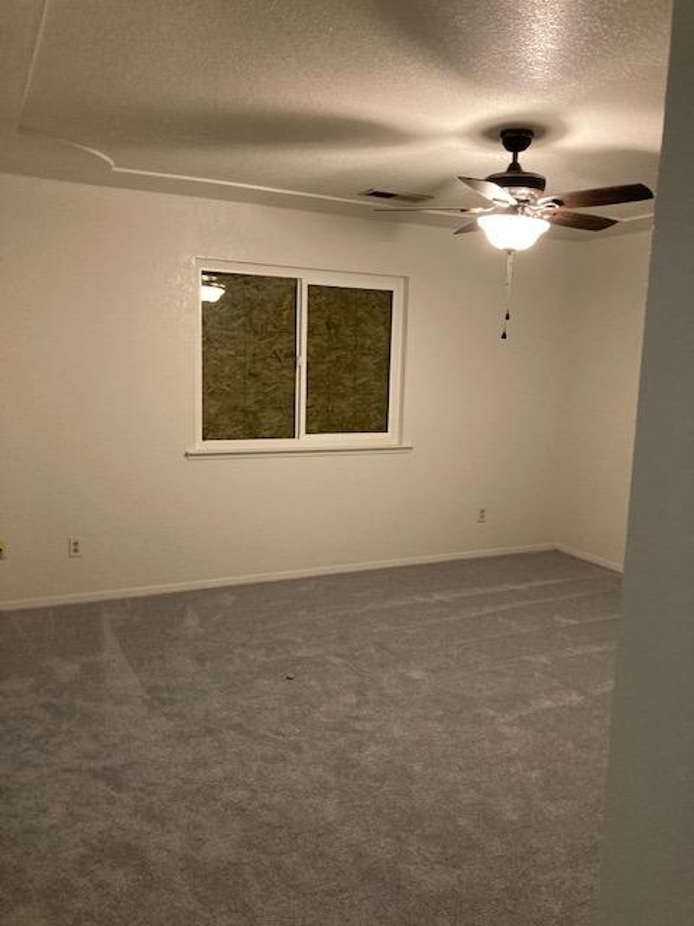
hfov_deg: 49.7
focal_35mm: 28
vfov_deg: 63.4
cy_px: 463
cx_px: 347
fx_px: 748
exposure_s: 1/40
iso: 250
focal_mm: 3.99
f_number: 1.8
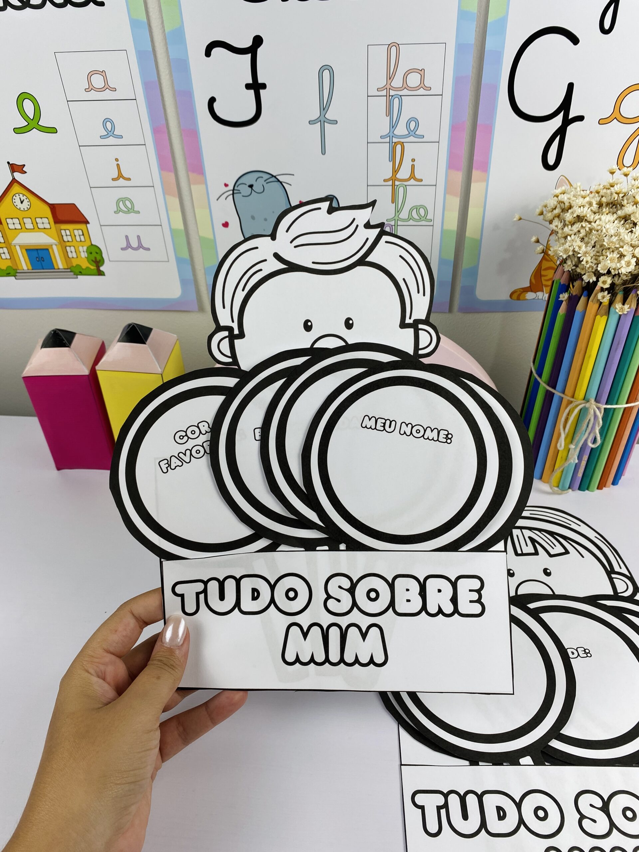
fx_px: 640
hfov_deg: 53.1
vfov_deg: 67.3
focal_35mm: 26
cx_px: 320
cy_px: 426
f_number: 1.8
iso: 32
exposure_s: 1/165
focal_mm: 4.25
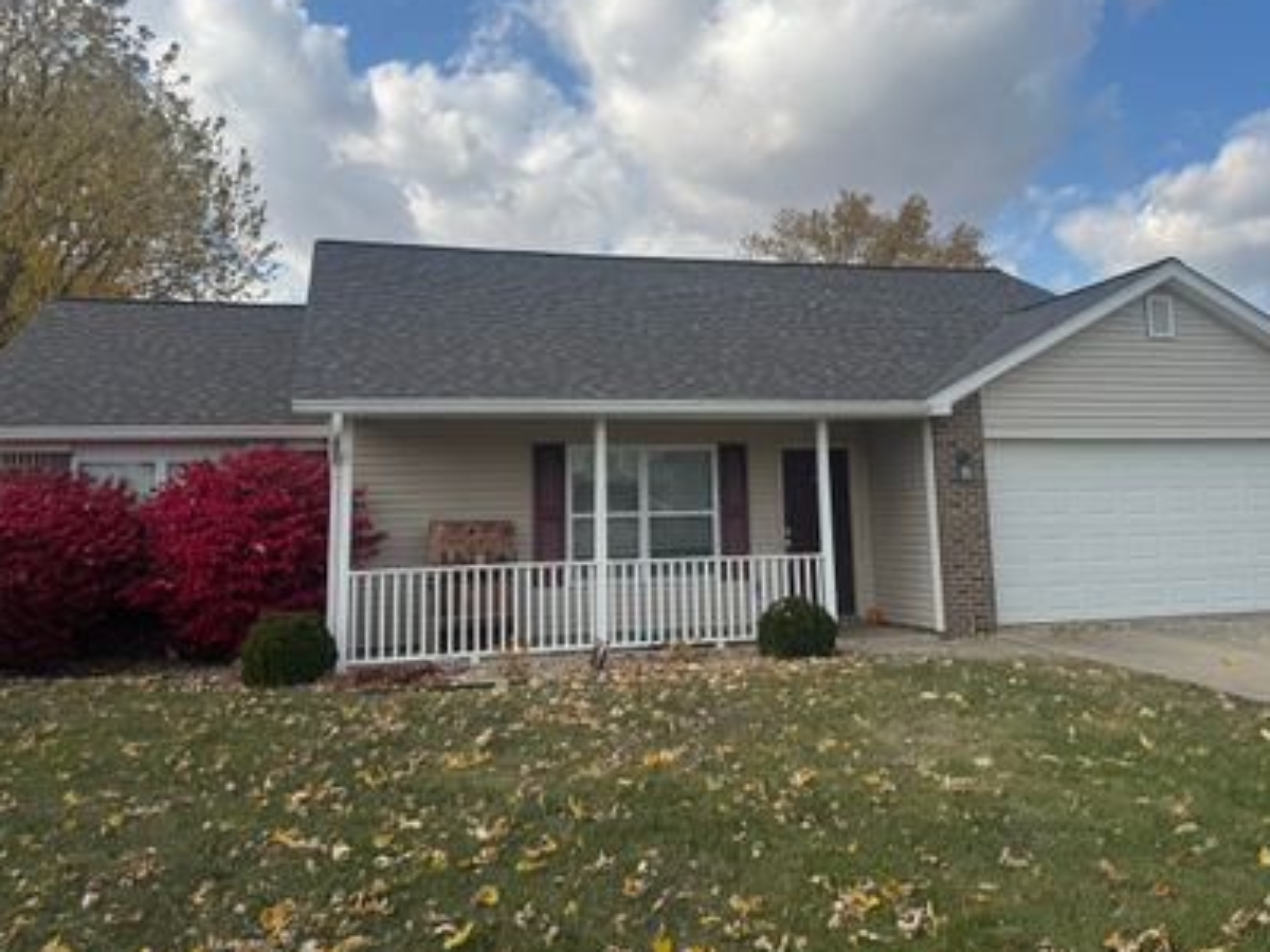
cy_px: 373
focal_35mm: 30
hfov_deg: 59.9
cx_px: 679
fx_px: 1101
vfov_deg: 46.5
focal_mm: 6.76
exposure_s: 1/4310
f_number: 1.78
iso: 80
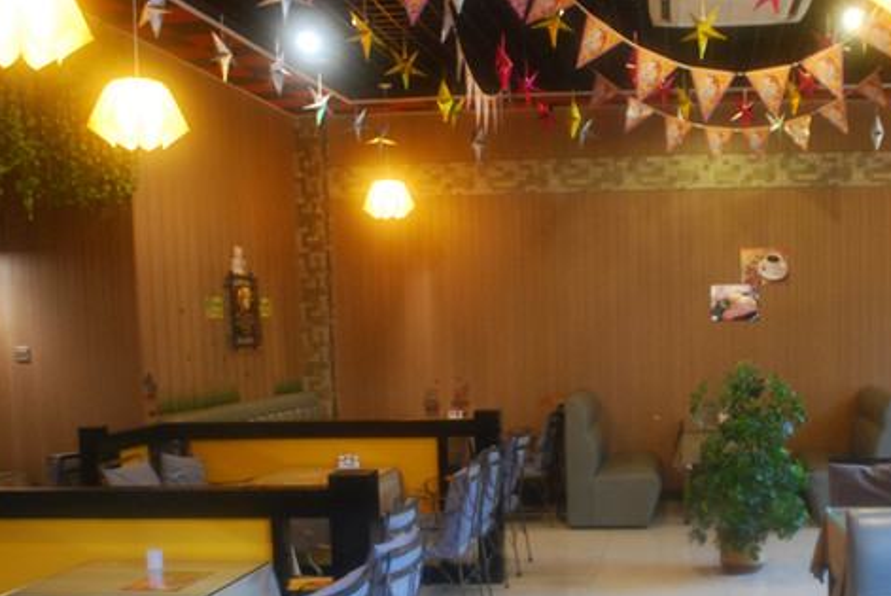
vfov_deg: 30.8
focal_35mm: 43
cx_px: 600
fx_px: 1065
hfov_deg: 44.7
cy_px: 443
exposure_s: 1/2.5
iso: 800
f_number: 5.6
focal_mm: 18
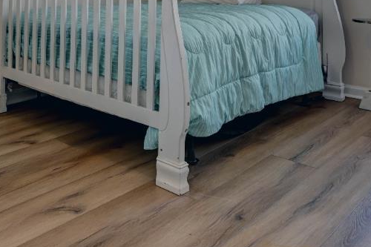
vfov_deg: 29.4
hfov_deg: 43.3
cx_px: 53
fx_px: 433
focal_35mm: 42
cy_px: -9
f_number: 9
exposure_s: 1/20
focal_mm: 14
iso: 640
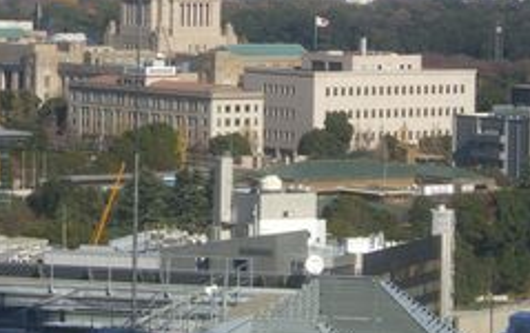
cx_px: 213
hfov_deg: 10.4
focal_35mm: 202
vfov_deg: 6.5
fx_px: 2921
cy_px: 22
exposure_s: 1/200
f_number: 8.3
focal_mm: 18.6
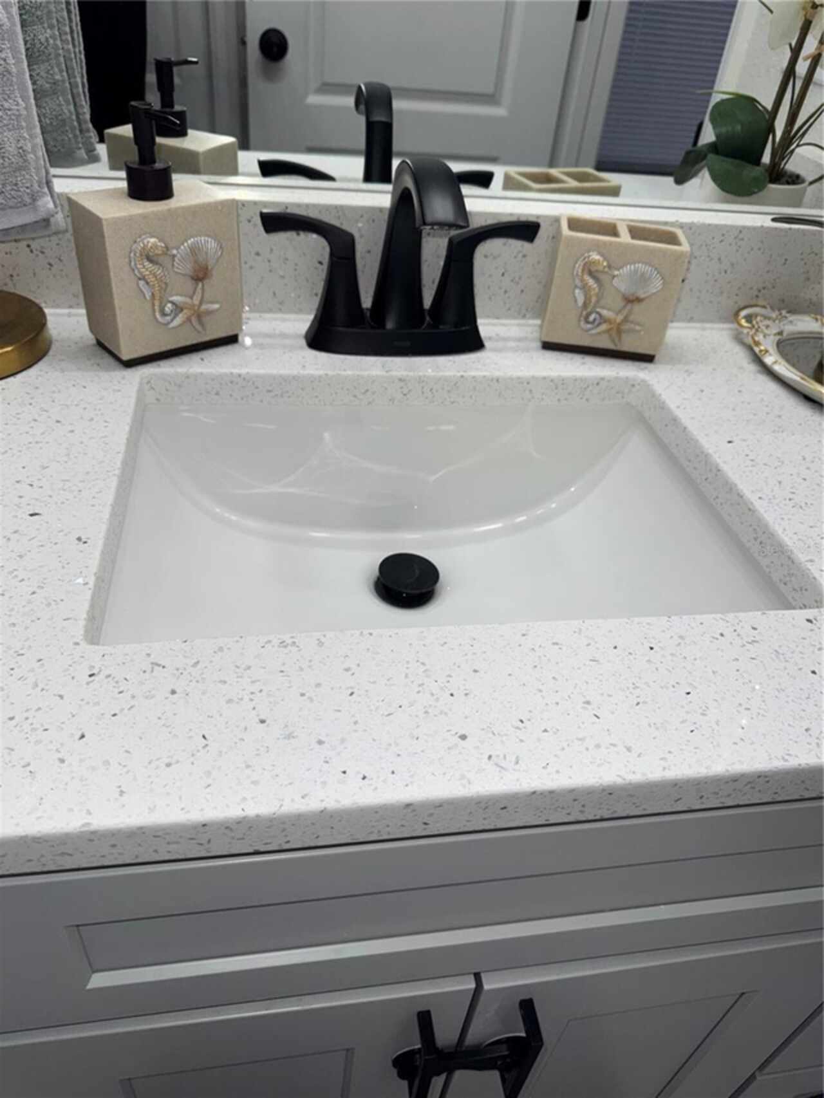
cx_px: 412
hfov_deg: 56.8
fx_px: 762
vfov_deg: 71.6
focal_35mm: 24
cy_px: 549
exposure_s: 1/381
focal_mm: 6.76
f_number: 1.78
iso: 50
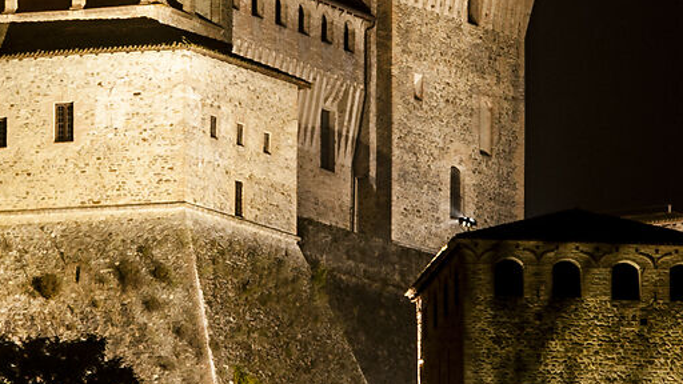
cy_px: 90
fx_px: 9327
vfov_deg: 2.4
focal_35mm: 515
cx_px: 215
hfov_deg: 4.2
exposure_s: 25
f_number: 11
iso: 200
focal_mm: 105
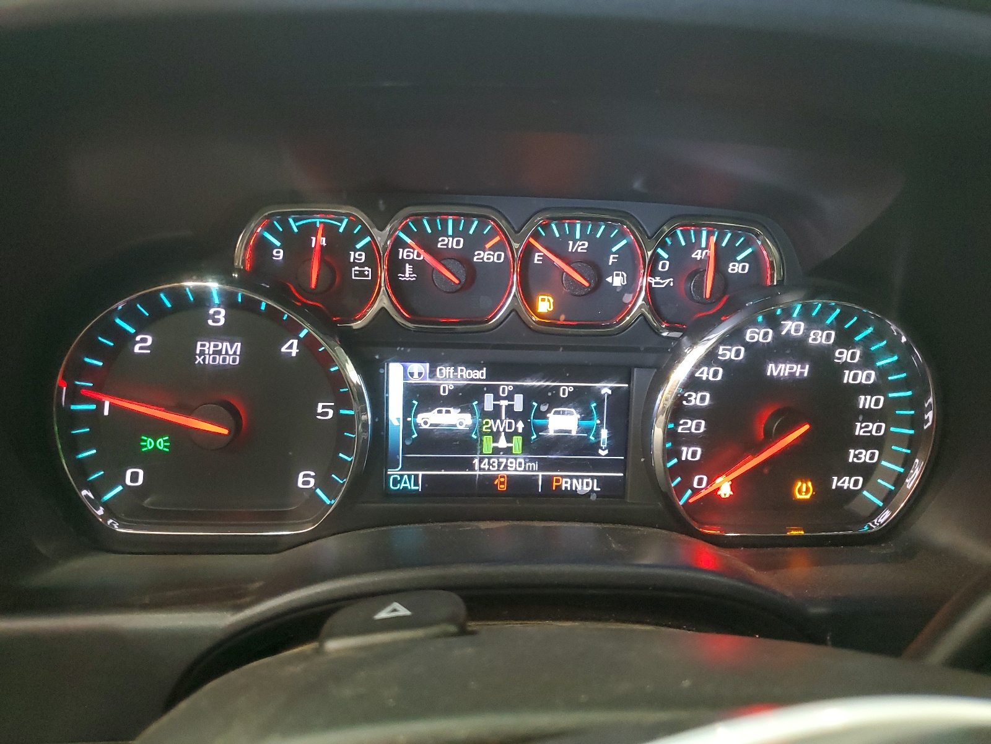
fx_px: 744
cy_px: 372
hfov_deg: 67.3
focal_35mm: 26
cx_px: 496
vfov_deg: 53.1
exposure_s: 1/24
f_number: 1.5
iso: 304
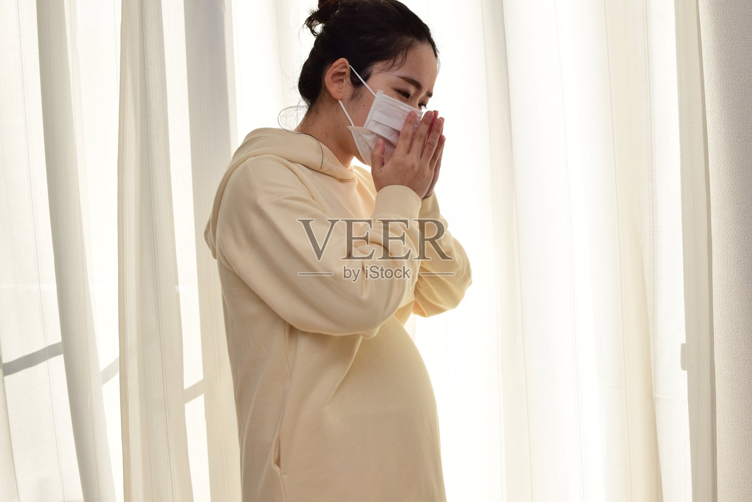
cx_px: 376
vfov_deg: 25.8
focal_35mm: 52
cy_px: 251
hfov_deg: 37.8
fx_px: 1097
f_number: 9
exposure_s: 1/200
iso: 320
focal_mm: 35
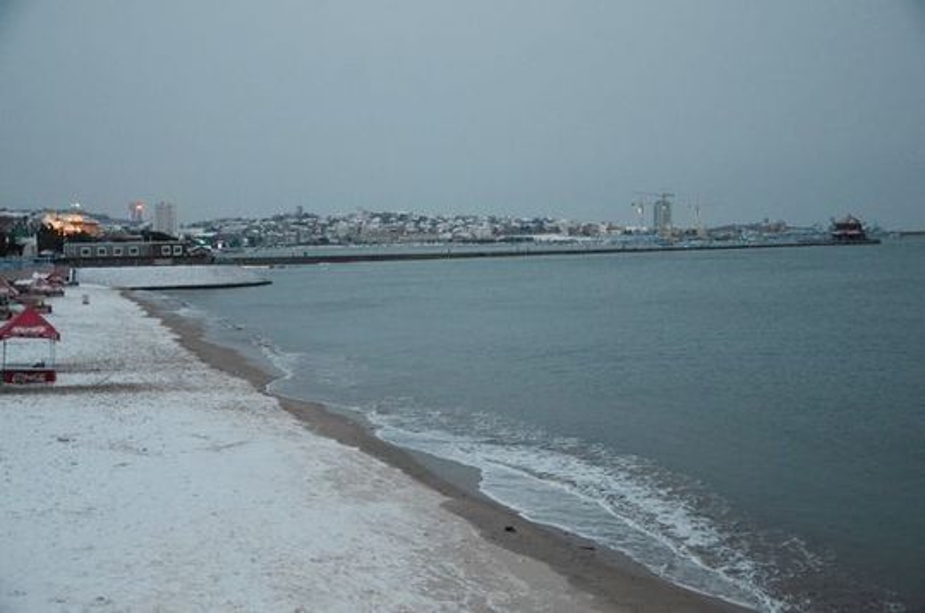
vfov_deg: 35.3
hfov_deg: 51.4
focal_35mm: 38
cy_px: 306
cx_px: 462
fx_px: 962
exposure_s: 1/50
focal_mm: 25
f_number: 4
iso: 2000
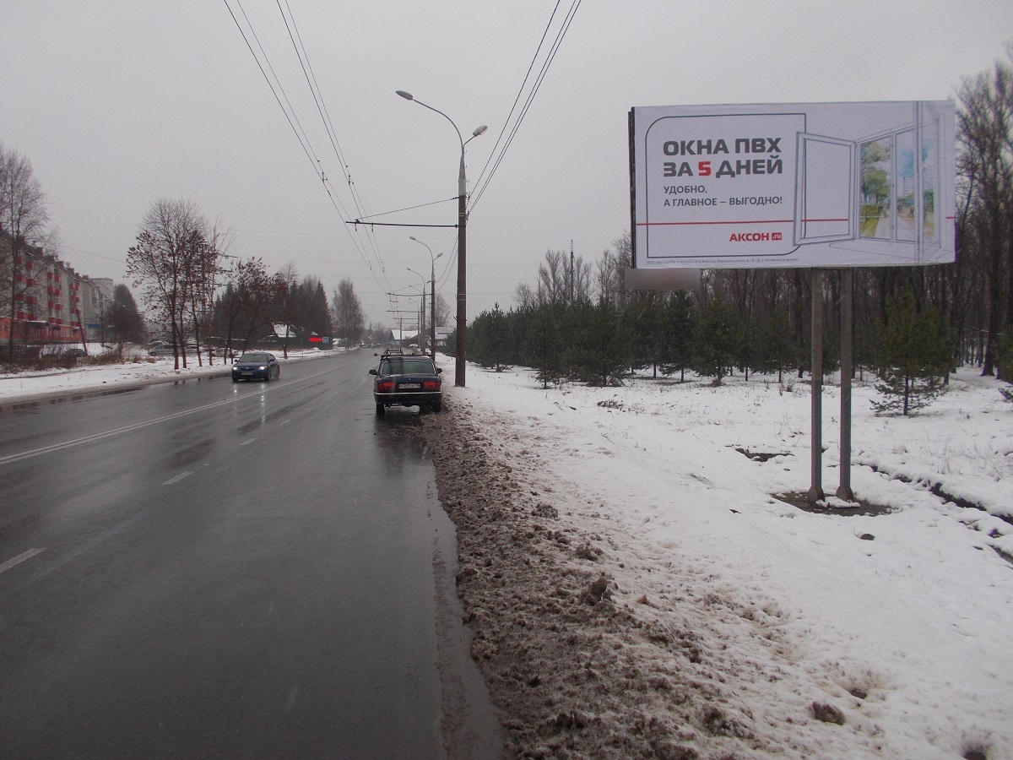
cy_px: 380
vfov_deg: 53.1
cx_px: 506
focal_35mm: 26
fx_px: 761
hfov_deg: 67.3
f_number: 3.2
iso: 80
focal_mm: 4.6
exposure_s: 1/250
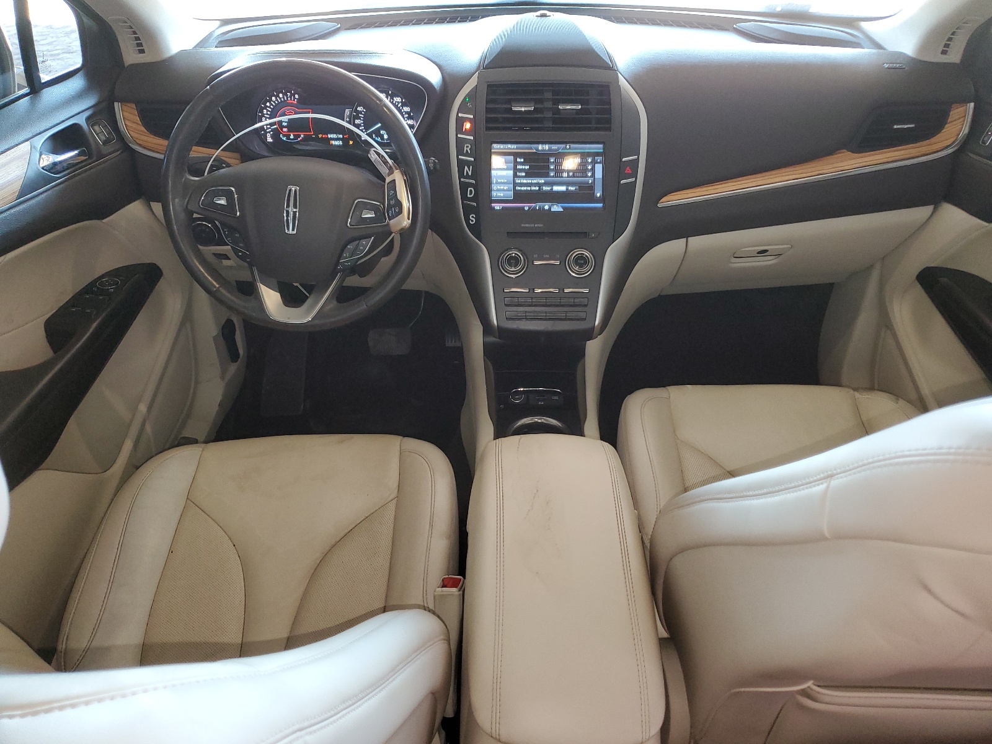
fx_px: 745
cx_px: 496
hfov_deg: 67.3
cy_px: 372
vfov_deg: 53.1
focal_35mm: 26
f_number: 1.5
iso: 155
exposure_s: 1/60.2
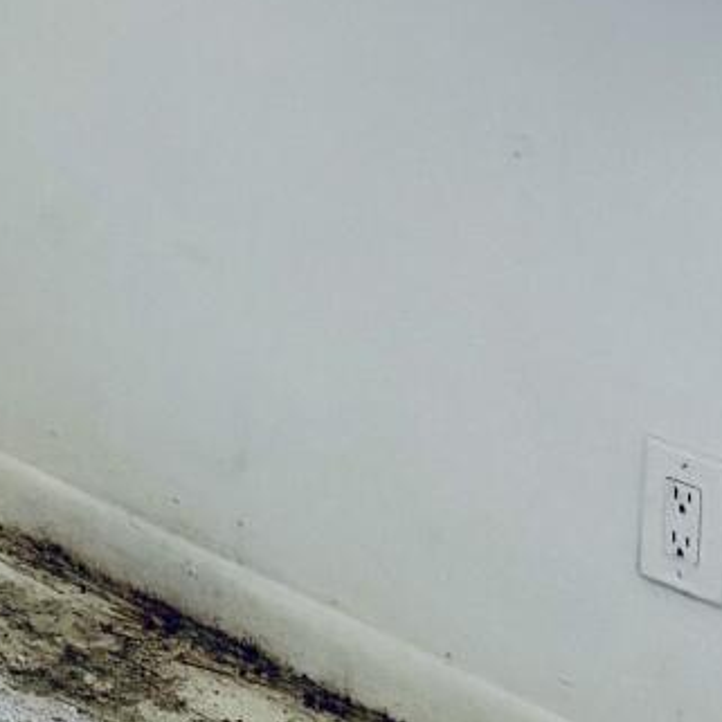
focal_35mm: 132
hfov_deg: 12.0
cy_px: -733
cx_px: -652
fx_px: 3115
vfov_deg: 11.8
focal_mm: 6.76
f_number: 1.78
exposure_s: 1/83
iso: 200
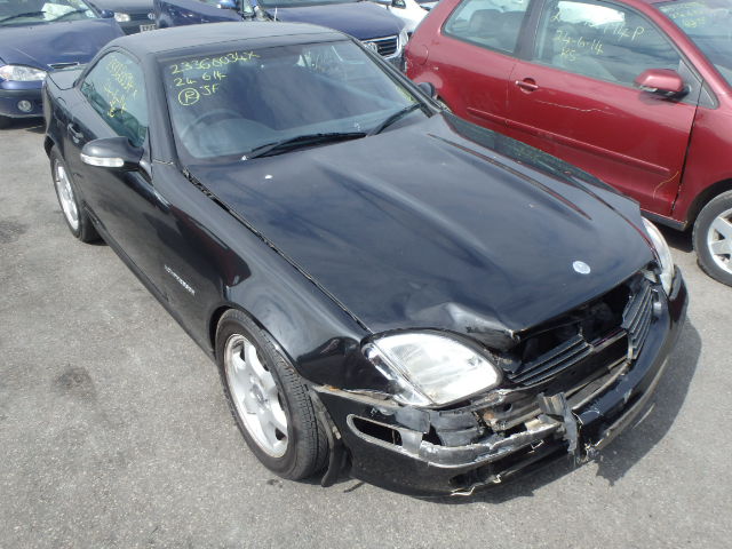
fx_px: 592
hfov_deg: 63.4
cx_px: 366
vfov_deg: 49.7
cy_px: 274
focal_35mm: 28
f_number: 3.9
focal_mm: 5
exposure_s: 1/500
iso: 125
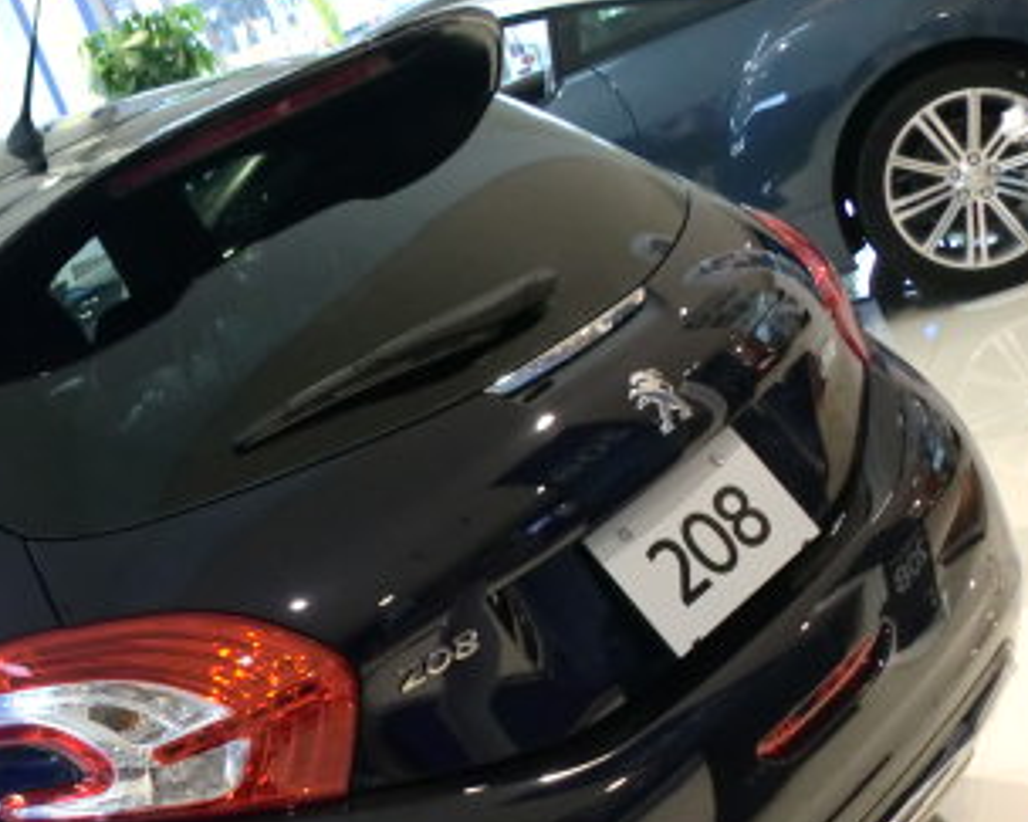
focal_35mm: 72
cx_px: 51
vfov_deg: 21.0
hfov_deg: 25.4
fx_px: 2190
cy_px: 680
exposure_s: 1/60
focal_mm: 6.3
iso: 320
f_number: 3.1
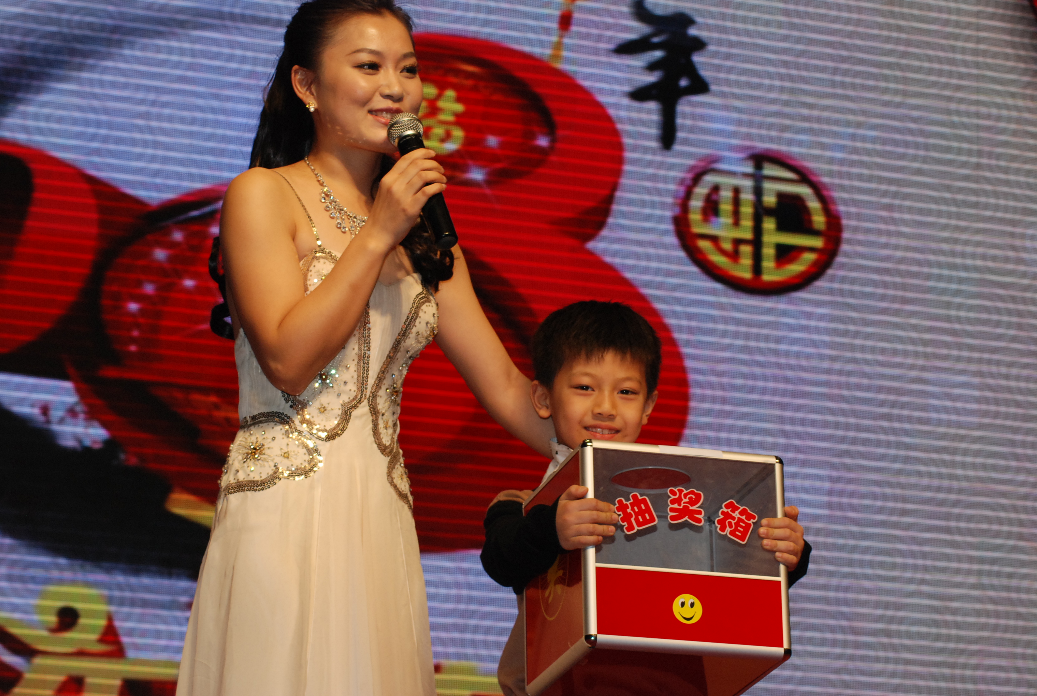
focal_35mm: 105
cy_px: 348
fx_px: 3031
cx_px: 518
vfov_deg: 13.1
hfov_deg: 19.4
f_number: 9
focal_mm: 70
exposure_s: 1/200
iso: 500
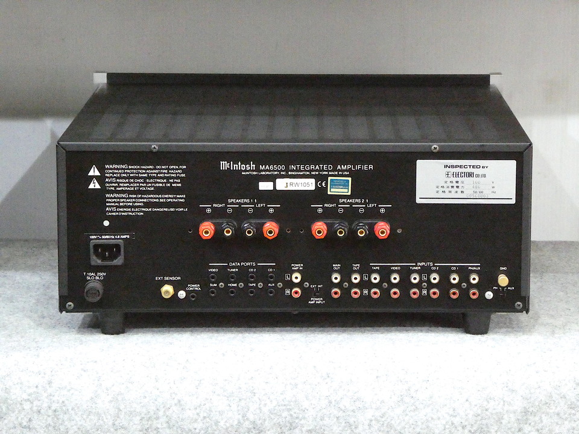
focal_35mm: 135
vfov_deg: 11.0
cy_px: 217
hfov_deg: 14.6
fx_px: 2258
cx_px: 290
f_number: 5.3
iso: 3200
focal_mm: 24.2
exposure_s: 1/100
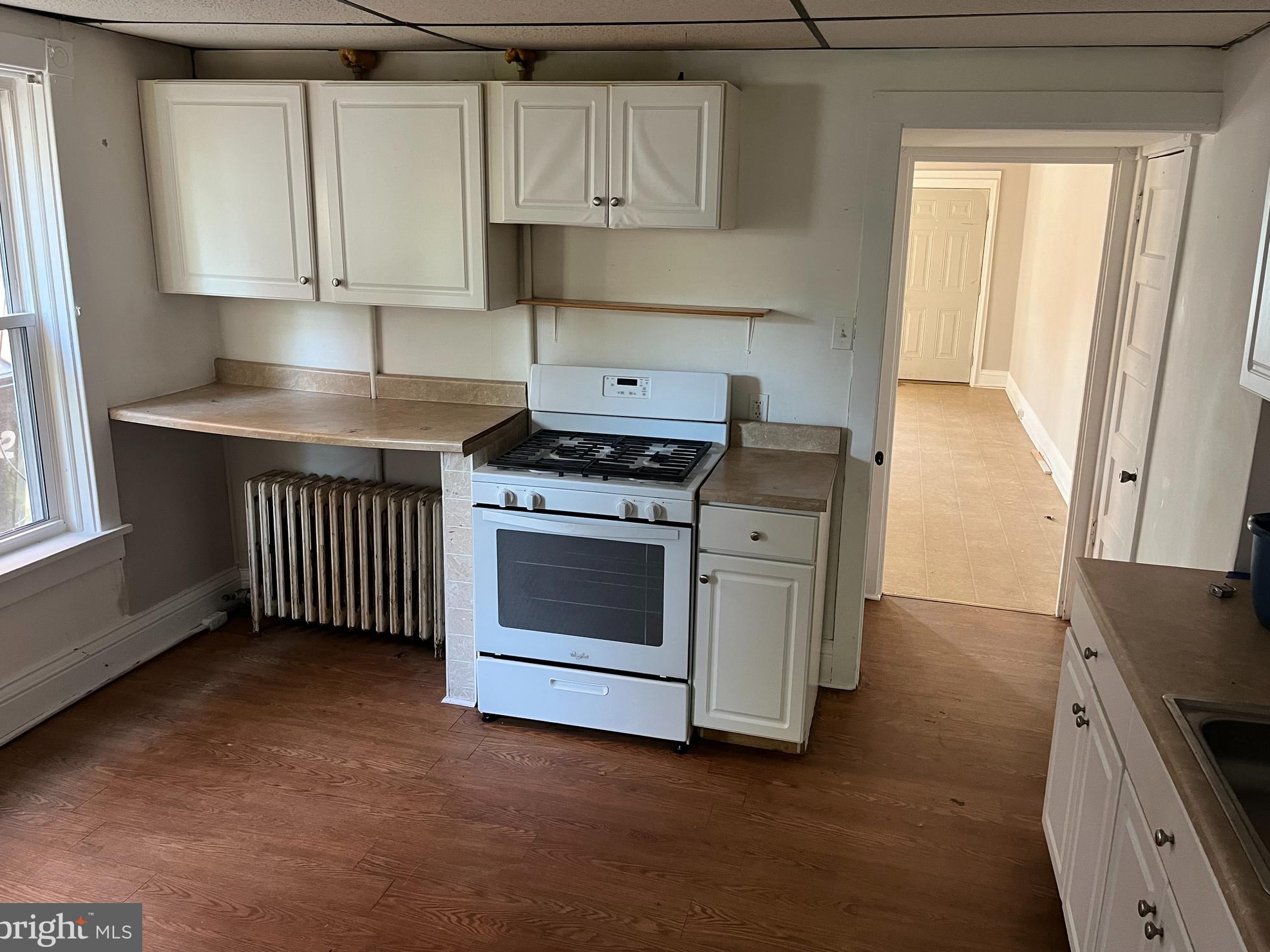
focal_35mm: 27
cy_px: 462
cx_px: 641
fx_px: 991
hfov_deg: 65.3
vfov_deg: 51.3
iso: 250
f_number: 1.6
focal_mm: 5.1
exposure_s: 1/60
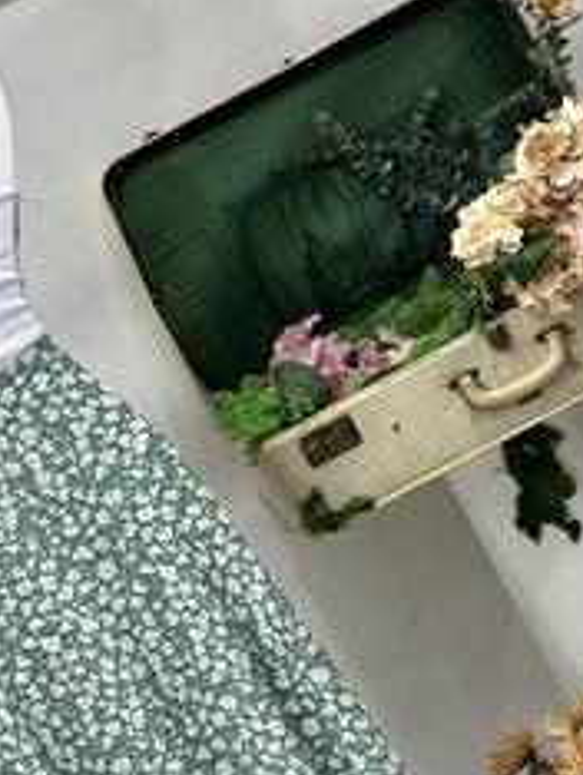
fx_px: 1838
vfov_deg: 23.8
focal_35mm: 82
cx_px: 119
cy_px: 467
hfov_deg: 17.9
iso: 80
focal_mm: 6.86
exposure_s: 1/100
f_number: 1.78
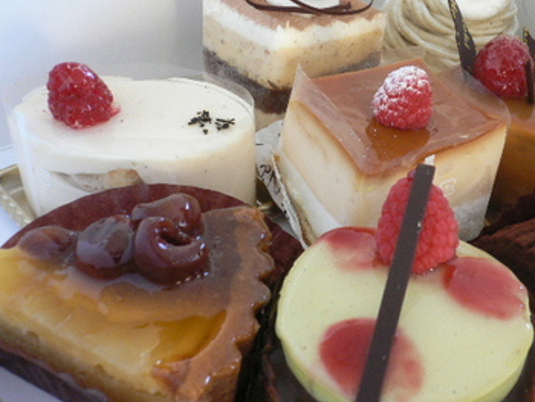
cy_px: 186
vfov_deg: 29.1
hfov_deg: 37.8
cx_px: 349
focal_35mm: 50
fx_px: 773
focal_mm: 5.8
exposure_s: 1/15
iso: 200
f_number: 2.8
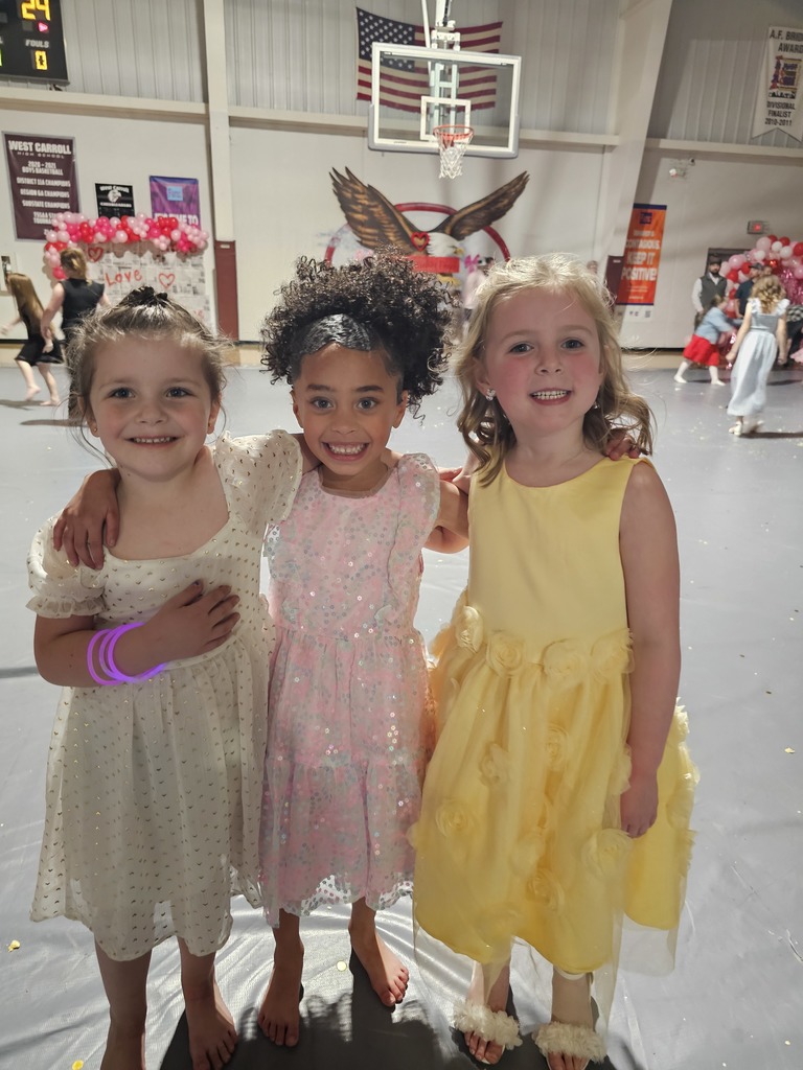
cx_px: 402
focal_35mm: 23
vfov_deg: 73.9
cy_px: 535
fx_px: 711
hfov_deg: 58.9
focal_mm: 6.3
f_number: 1.7
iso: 1000
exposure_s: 1/24
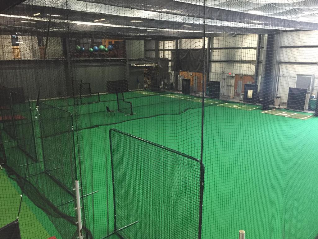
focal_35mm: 29
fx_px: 266
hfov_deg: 61.7
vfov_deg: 48.2
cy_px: 120
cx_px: 159
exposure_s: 1/30
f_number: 2.2
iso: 250
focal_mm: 4.15
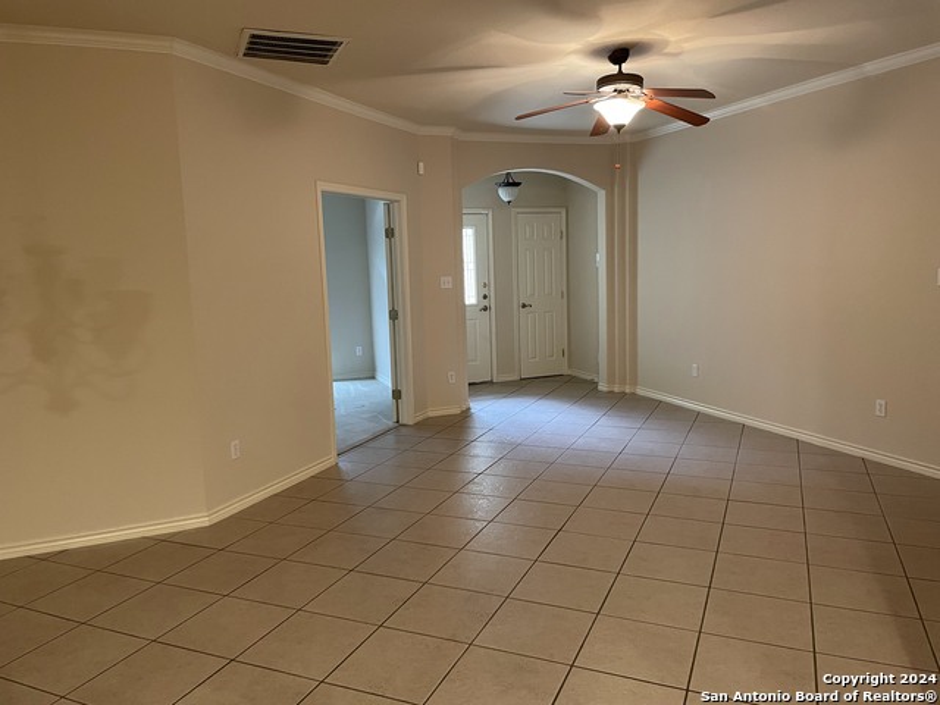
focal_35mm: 26
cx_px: 470
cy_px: 352
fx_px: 706
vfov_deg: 53.1
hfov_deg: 67.3
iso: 500
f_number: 1.6
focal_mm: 4.2
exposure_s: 1/60
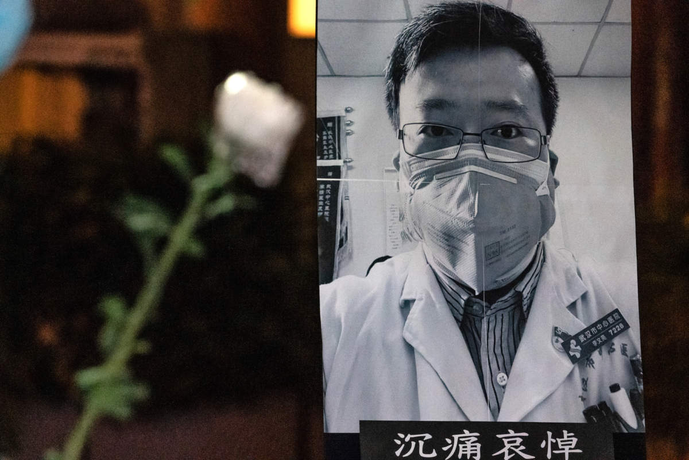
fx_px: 3827
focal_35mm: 200
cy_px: 230
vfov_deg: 6.9
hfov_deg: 10.3
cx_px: 344
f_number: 5.6
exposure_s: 1/250
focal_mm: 200
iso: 25600
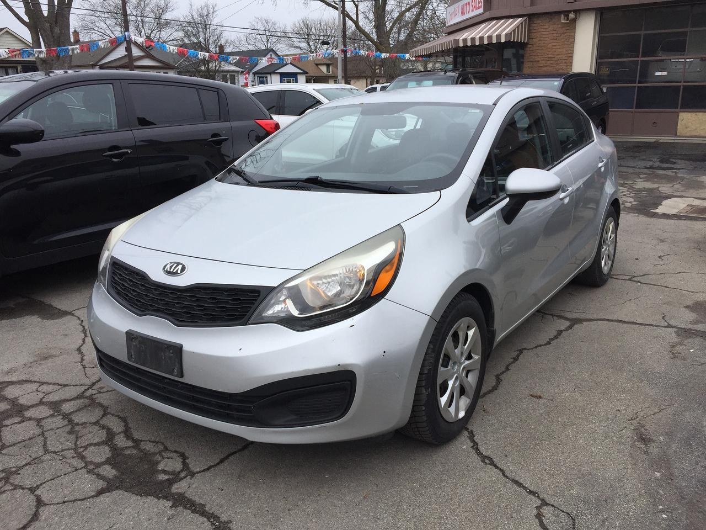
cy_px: 265
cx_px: 353
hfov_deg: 61.7
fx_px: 591
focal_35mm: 29
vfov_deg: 48.2
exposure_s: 1/1582
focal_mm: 4.15
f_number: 2.2
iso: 32
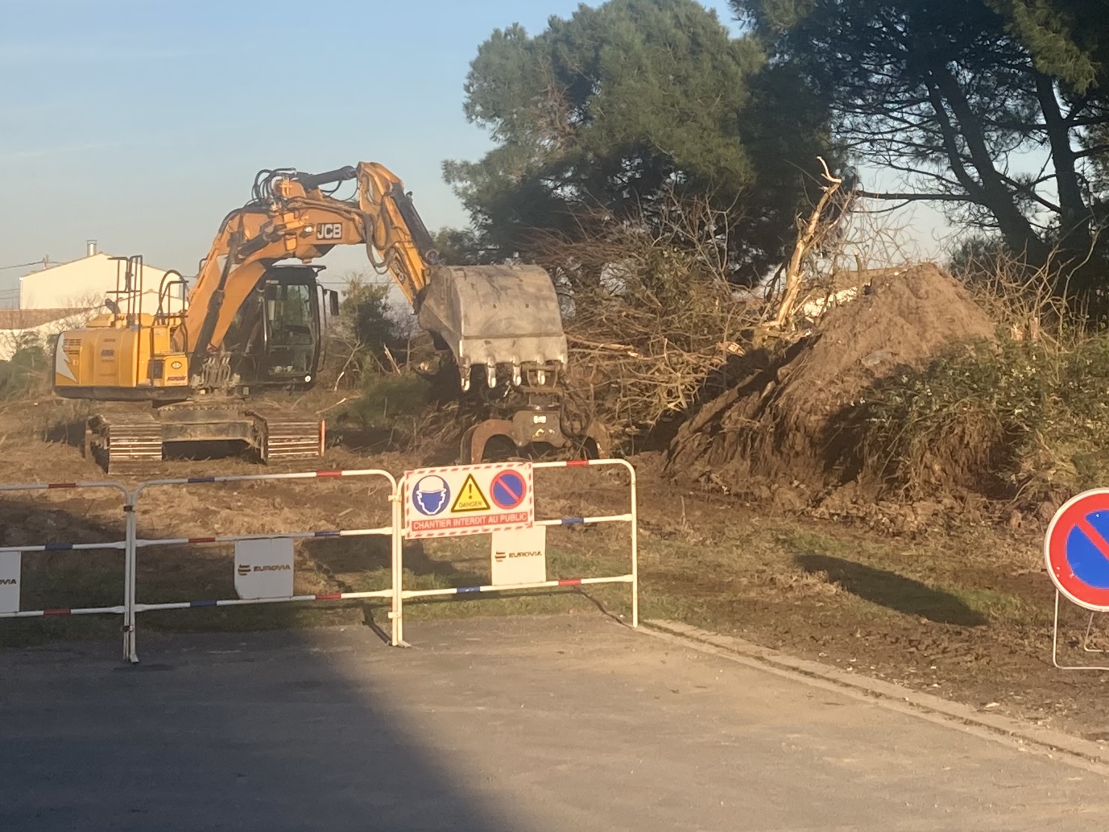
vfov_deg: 17.5
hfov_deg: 23.6
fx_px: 2627
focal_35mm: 82
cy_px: -20
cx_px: 822
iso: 20
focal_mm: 3.99
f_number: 1.8
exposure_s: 1/1200
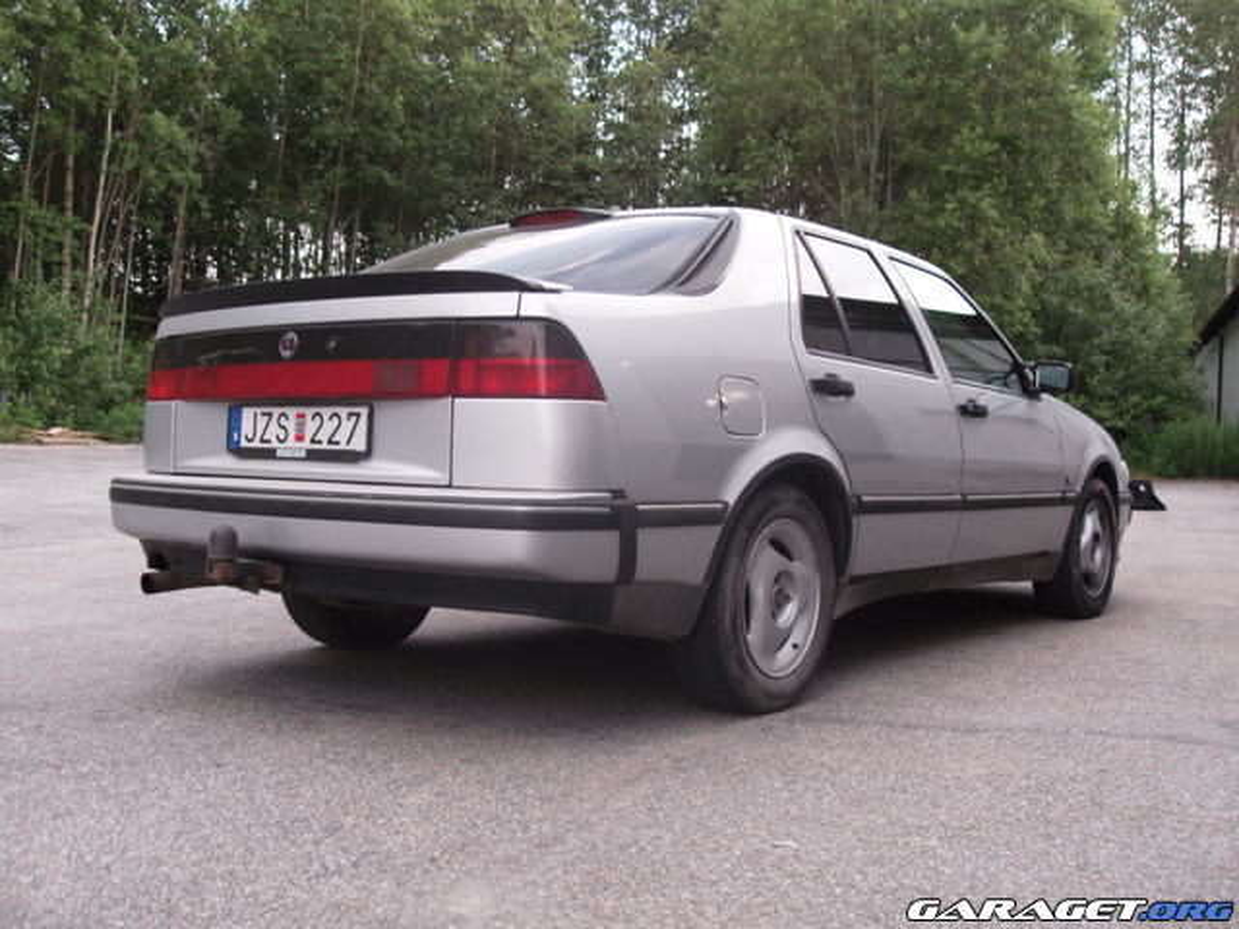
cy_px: 464
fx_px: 1324
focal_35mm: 37
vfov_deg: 38.7
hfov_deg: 50.1
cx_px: 620
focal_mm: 6.2
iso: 80
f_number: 2.8
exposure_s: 1/80
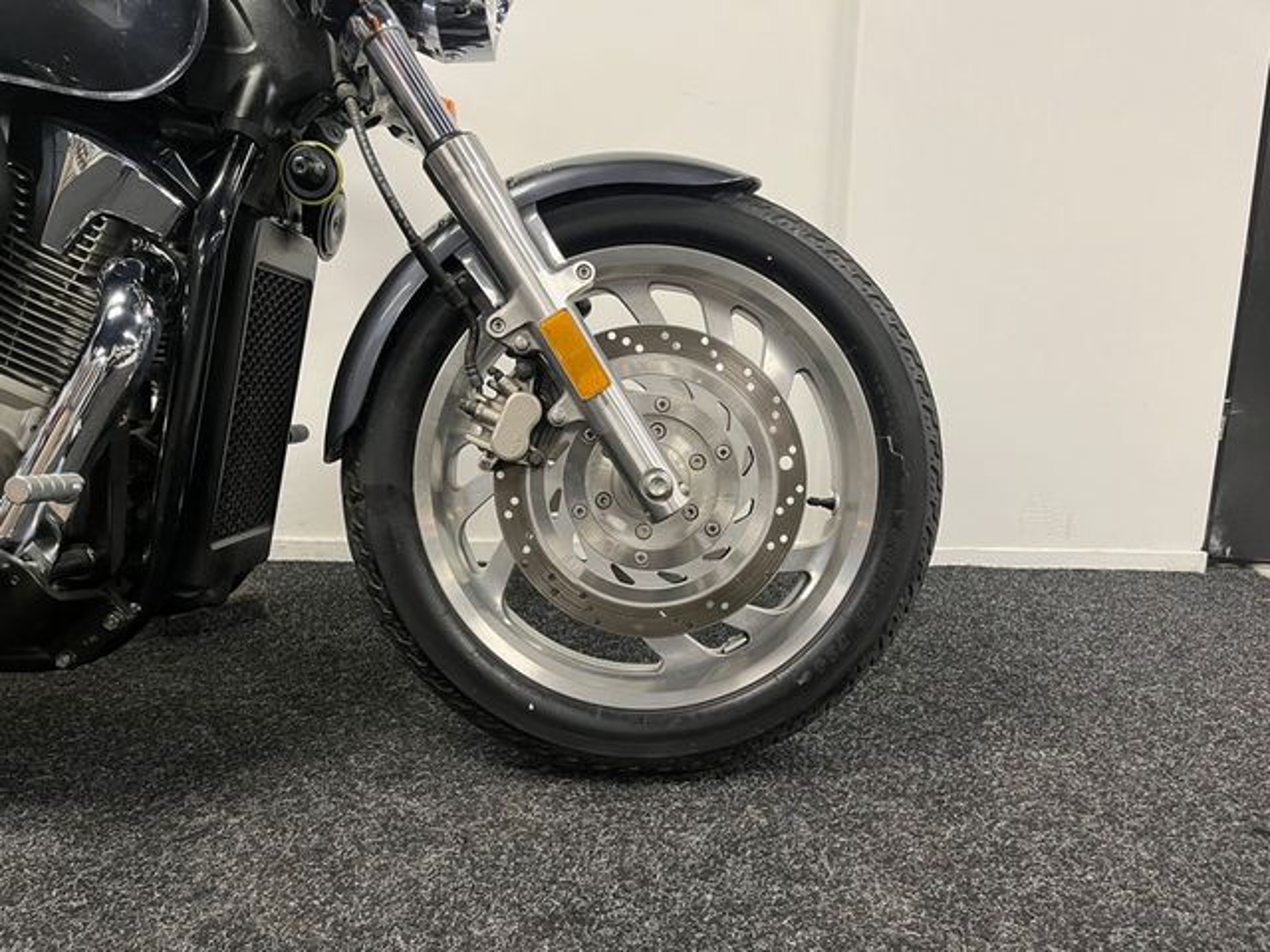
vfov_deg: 53.1
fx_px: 954
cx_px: 635
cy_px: 476
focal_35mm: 26
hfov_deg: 67.3
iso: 160
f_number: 1.6
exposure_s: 1/50
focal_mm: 5.1
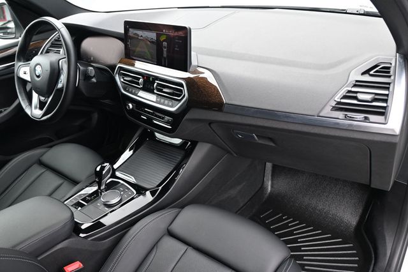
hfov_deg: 62.0
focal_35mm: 30
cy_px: 136
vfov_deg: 43.6
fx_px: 340
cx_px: 204
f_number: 3.8
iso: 400
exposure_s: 1/200
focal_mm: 20
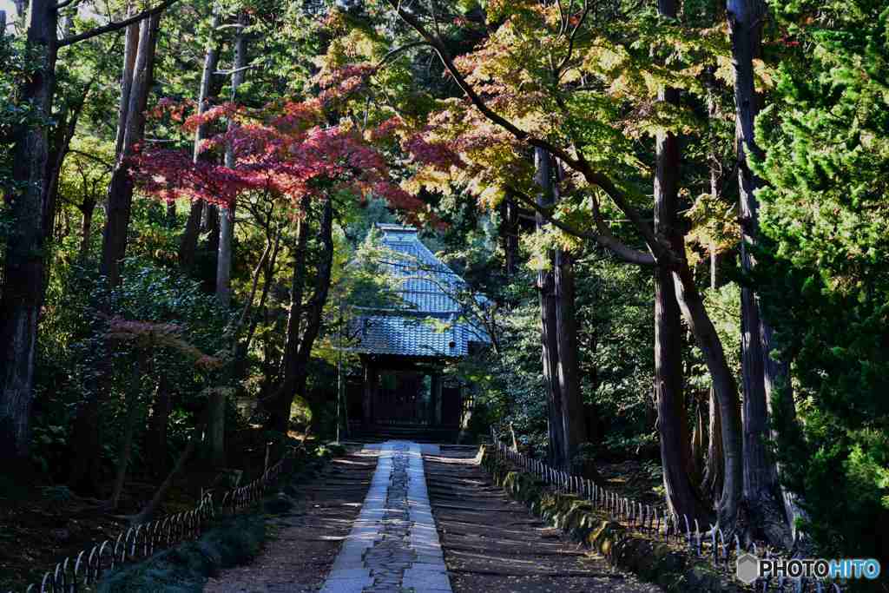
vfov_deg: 23.4
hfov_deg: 34.5
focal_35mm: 58
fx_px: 1432
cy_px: 296
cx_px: 444
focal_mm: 58
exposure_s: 1/1.3
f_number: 13
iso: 100
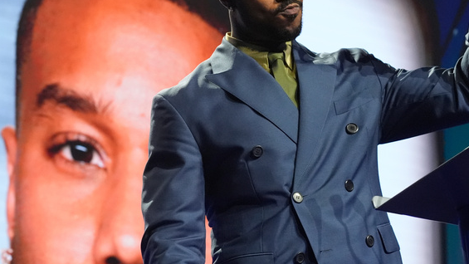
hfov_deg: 11.3
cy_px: 155
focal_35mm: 190
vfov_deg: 6.4
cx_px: 210
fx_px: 2363
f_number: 8
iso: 5000
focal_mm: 100
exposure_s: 1/250
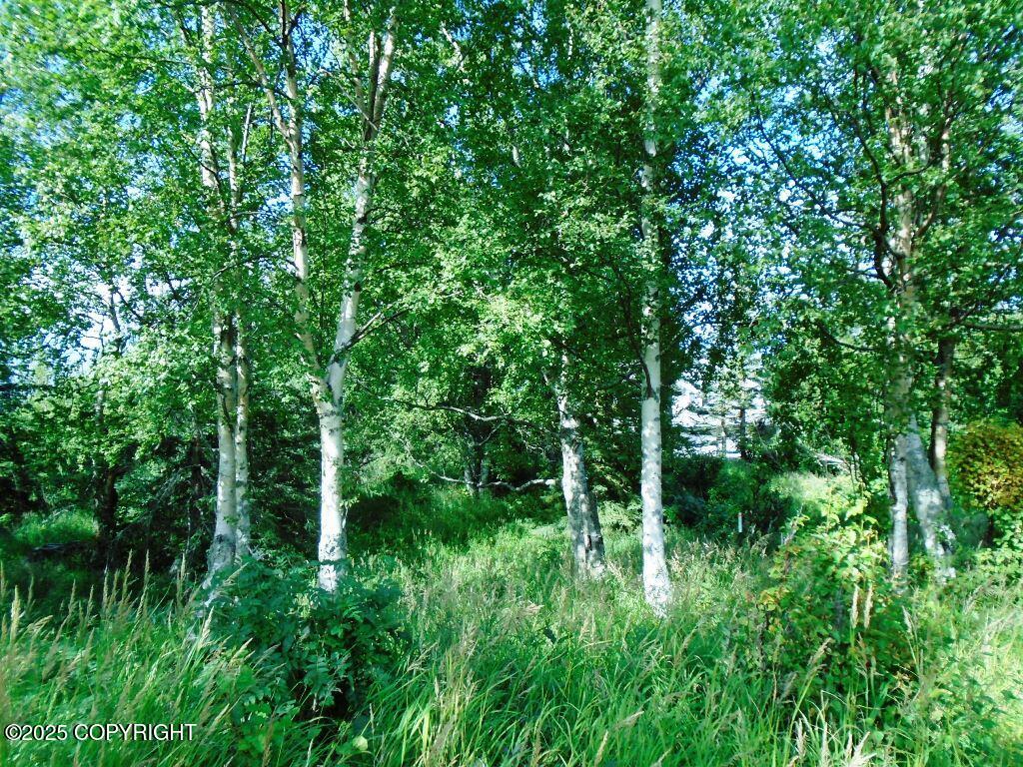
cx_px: 512
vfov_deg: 53.1
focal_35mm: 26
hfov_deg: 67.3
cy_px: 384
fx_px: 768
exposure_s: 1/250
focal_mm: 4.6
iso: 100
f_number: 3.2
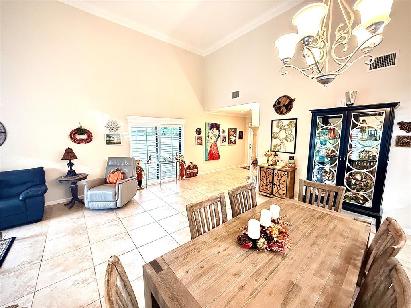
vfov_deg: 85.7
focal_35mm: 14
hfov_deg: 102.1
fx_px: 166
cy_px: 154
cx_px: 206
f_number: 2.2
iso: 800
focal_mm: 2.22
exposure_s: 1/60
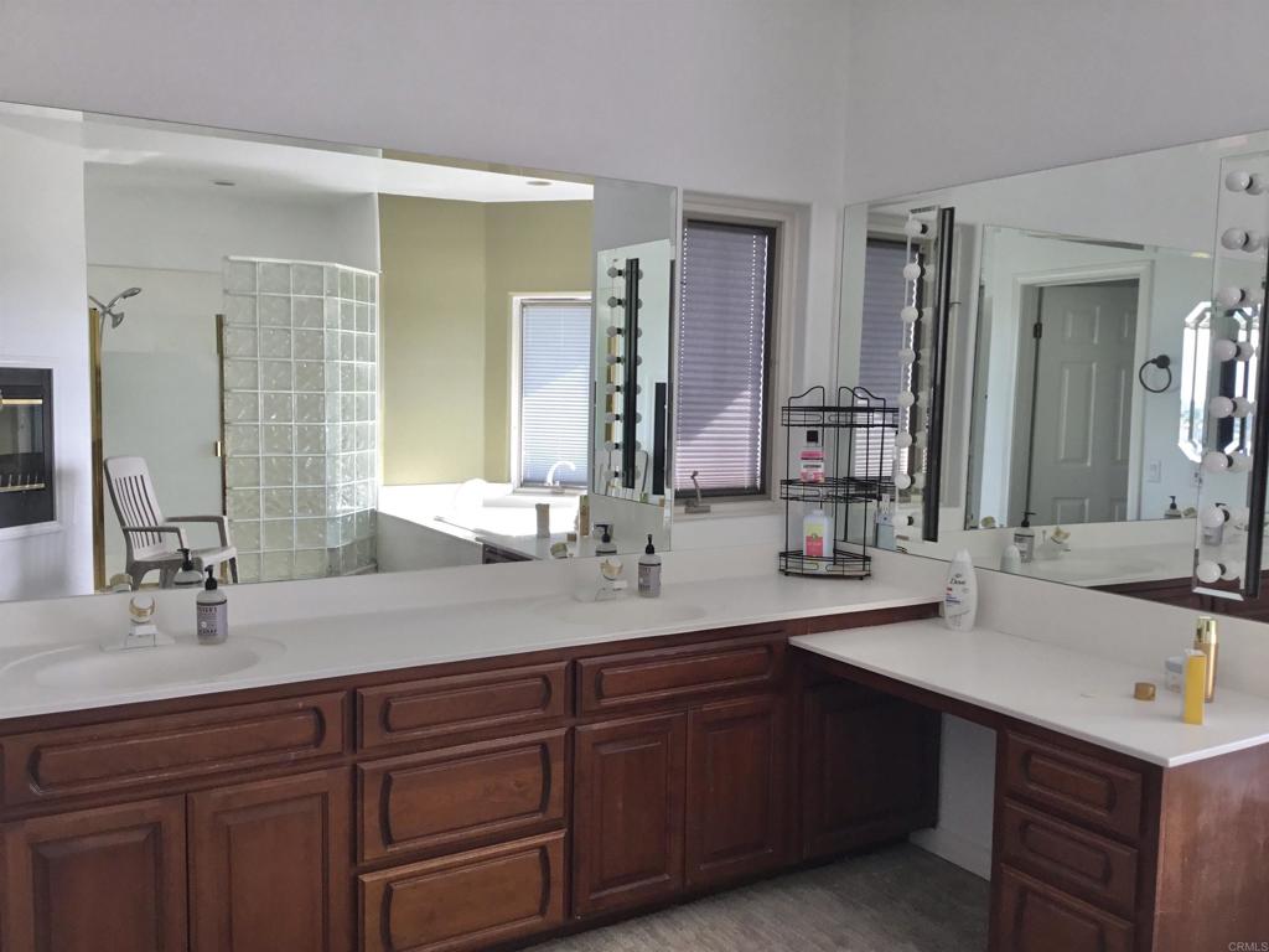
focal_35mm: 31
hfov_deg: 58.4
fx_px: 1136
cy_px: 476
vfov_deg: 45.4
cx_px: 634
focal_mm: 3.3
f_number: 2.4
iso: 40
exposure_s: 1/120
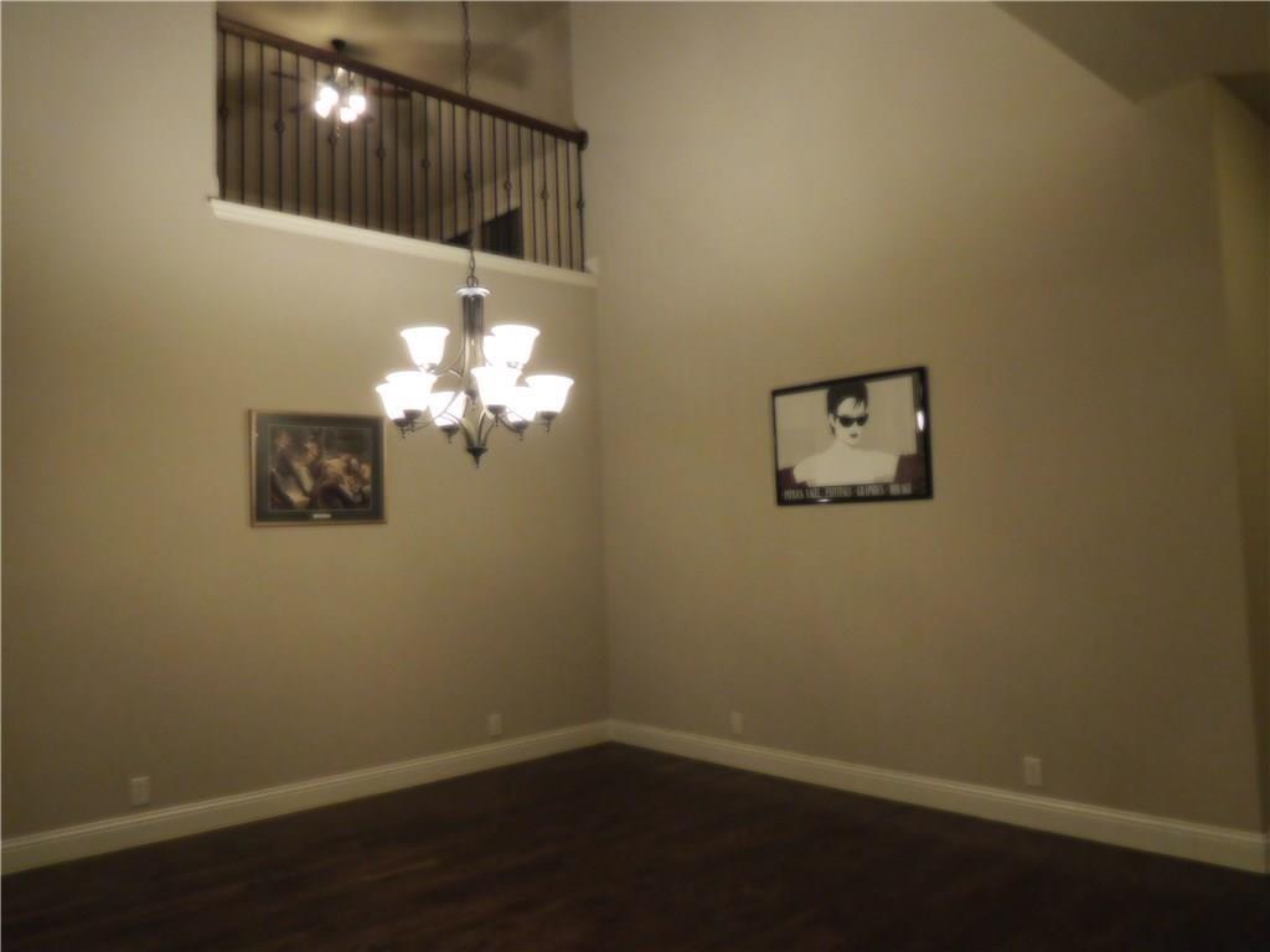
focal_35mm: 25
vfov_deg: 54.9
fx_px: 917
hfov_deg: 69.4
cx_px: 635
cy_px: 476
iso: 320
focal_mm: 4.5
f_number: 3.4
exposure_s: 1/30
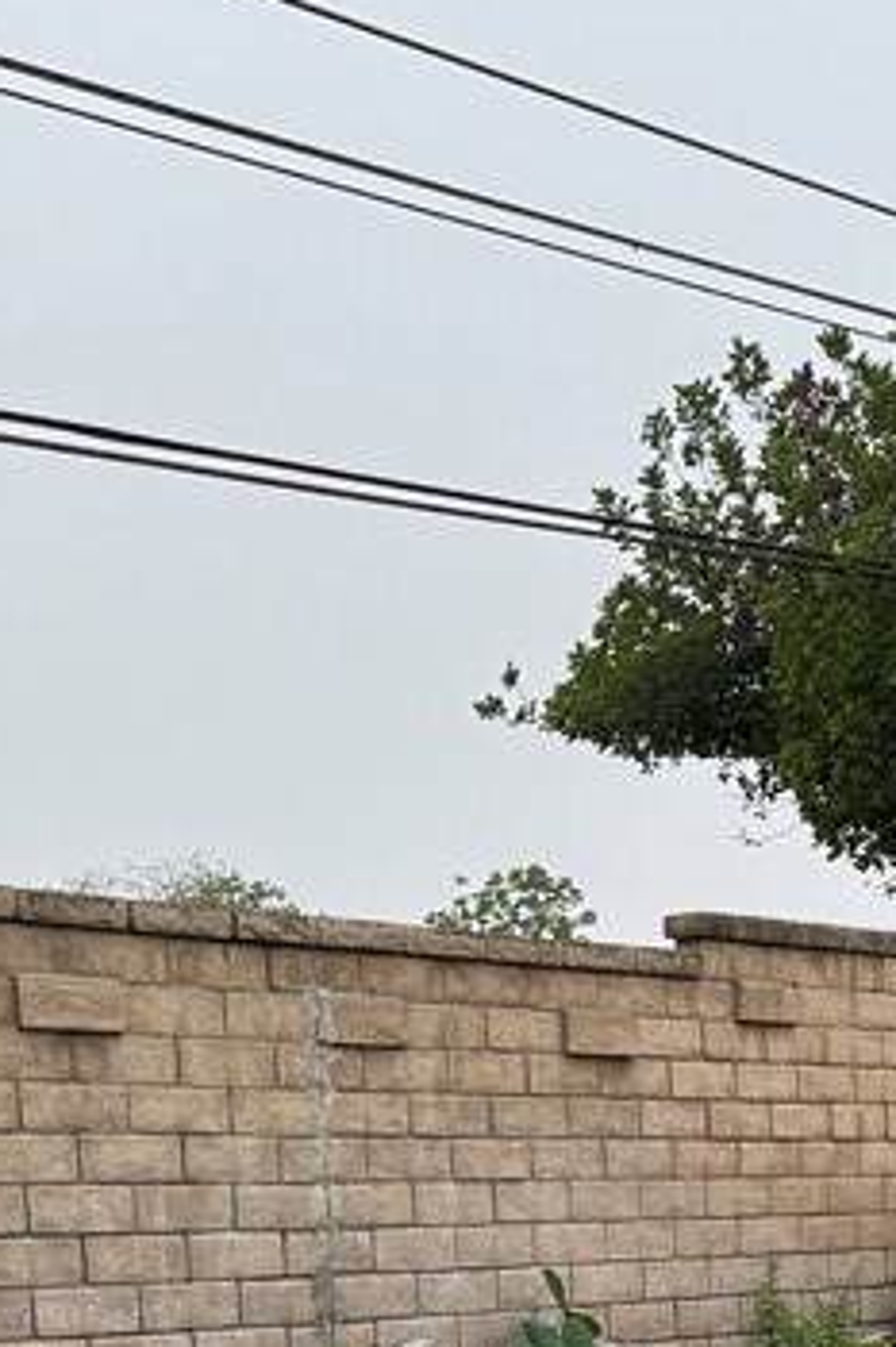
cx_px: 654
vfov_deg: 25.6
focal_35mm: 73
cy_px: 1493
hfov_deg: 18.6
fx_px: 2728
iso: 80
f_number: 1.78
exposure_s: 1/1172
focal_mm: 6.76
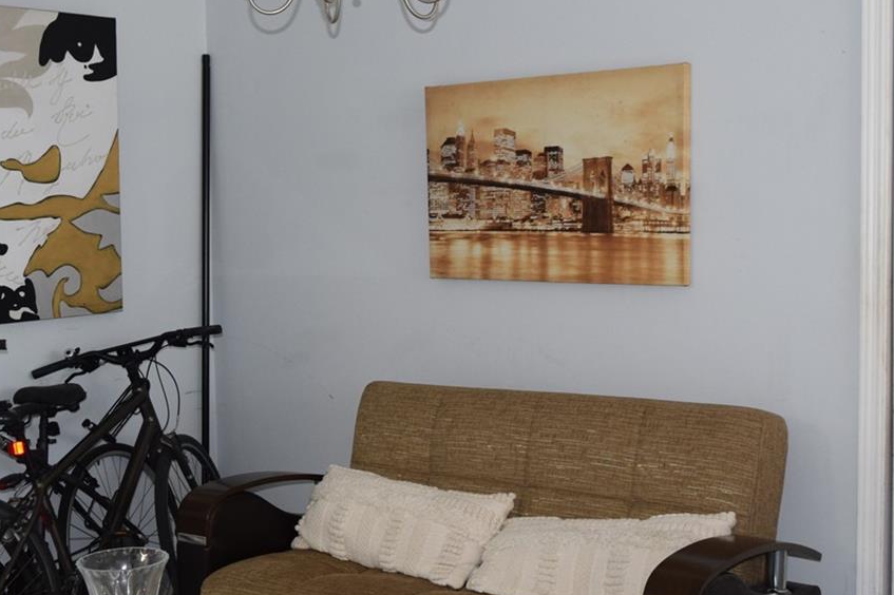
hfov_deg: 38.9
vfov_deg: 26.5
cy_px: 323
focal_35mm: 51
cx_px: 413
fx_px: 1266
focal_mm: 18
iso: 800
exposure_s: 1/80
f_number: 4.5
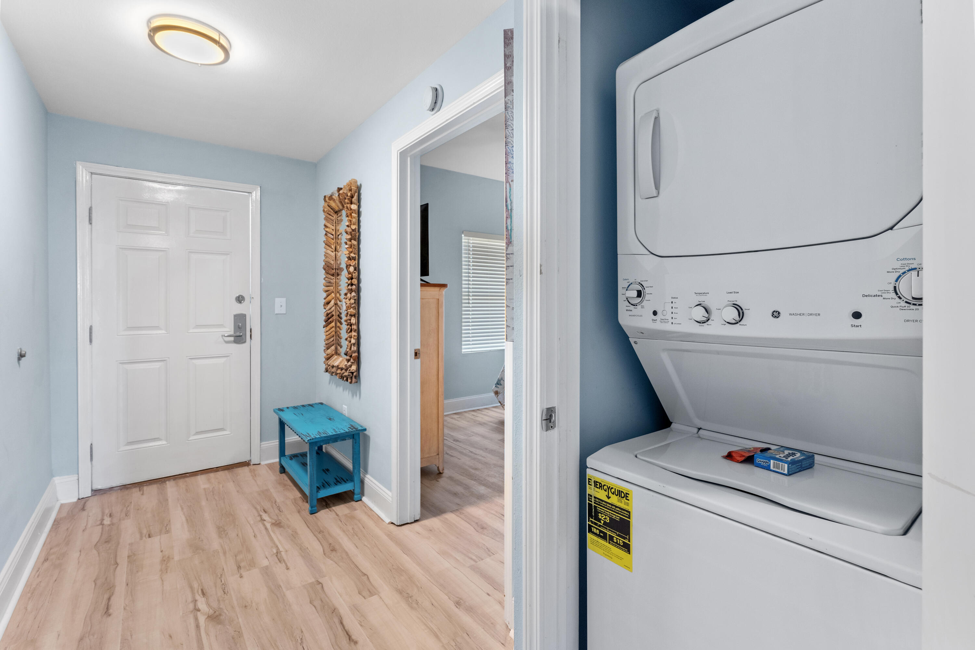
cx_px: 488
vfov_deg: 73.4
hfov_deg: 96.4
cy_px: 325
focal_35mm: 16
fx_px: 436
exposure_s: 1/1.67
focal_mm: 16.1
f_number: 7.1
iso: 640
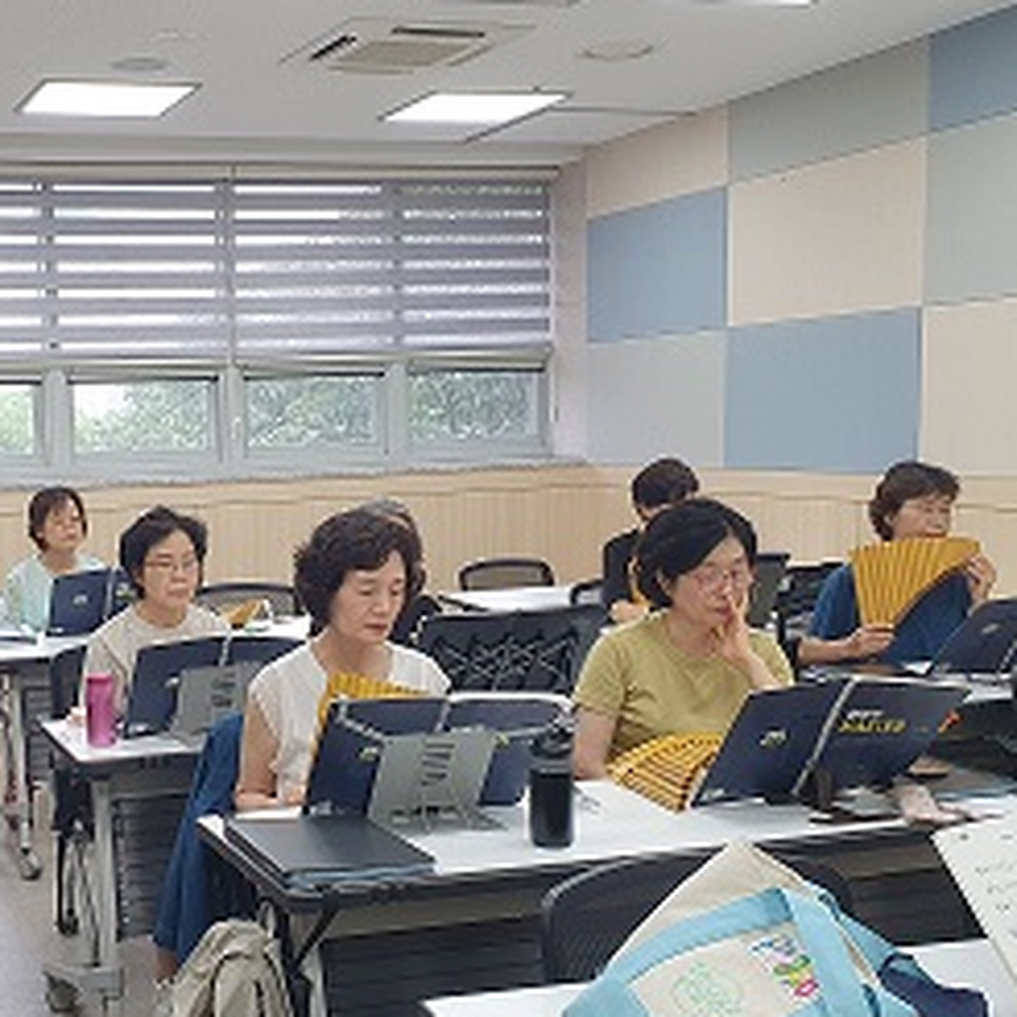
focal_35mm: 47
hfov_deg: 34.6
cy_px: 711
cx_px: 161
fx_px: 1562
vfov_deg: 35.6
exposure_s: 1/120
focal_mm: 4.32
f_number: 2.4
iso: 125
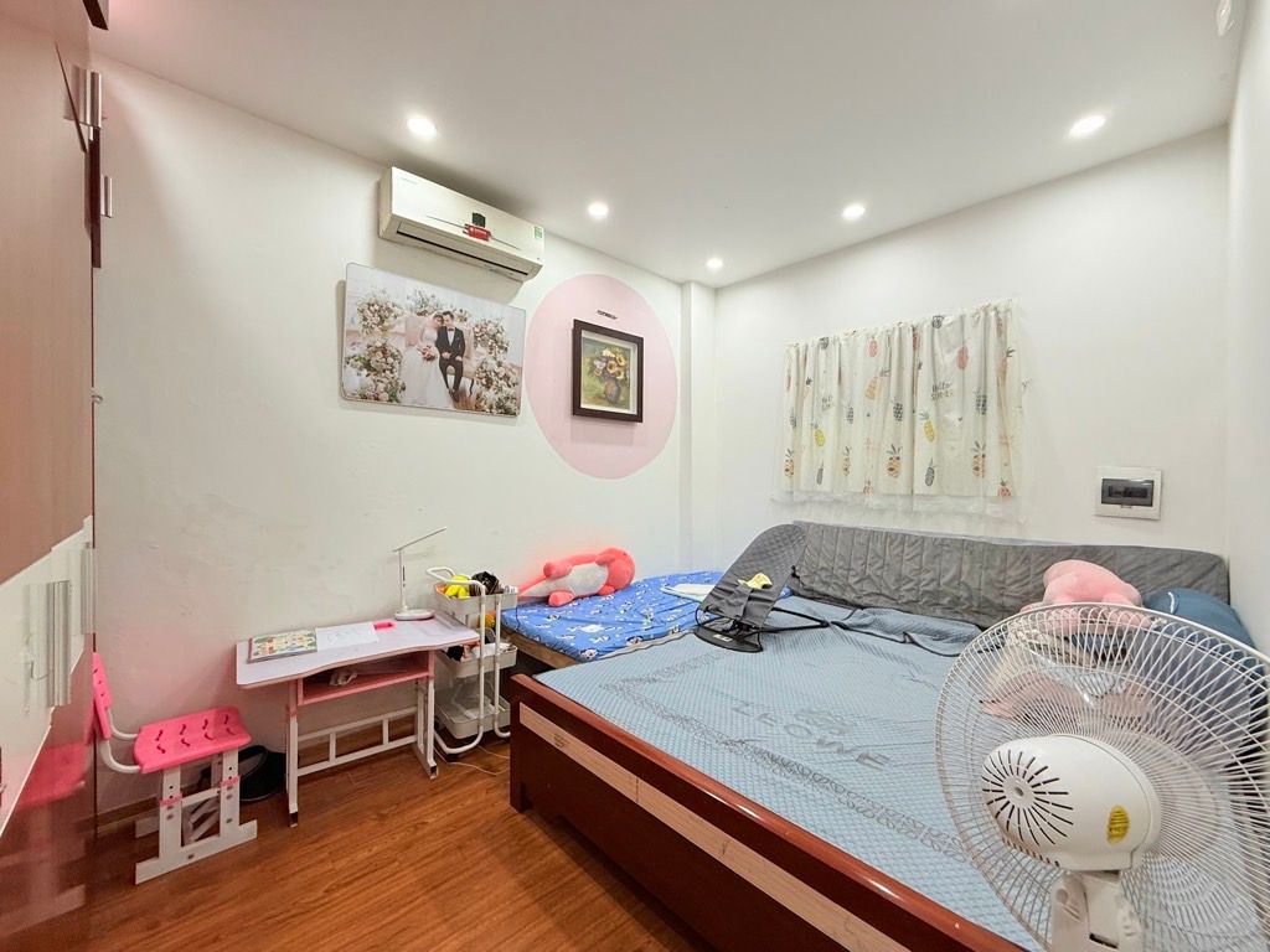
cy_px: 476
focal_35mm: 14
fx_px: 514
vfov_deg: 85.7
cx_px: 635
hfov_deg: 102.1
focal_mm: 2.22
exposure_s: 1/100
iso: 100
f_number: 2.2
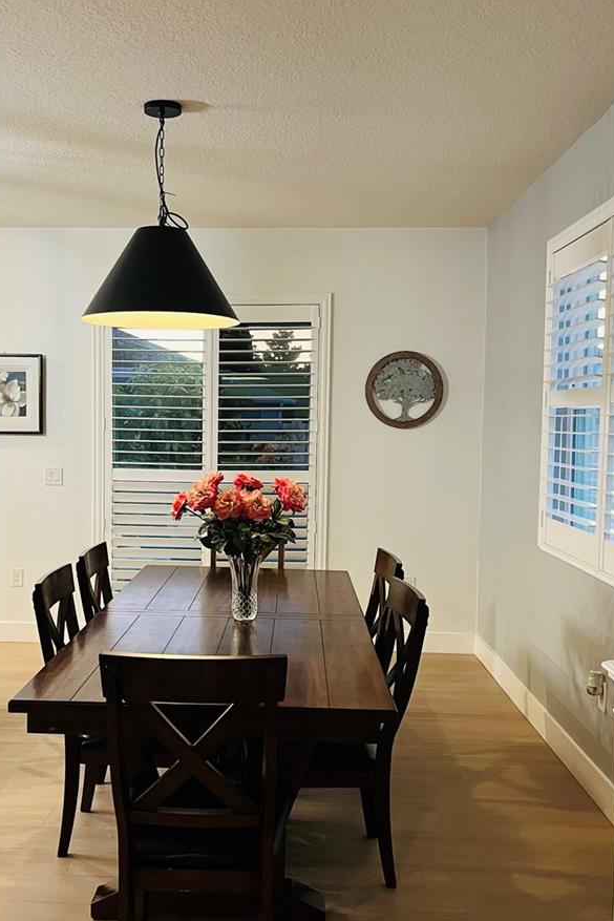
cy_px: 477
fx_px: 946
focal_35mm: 37
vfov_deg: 51.9
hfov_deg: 35.7
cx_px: 227
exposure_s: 1/60
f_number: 1.6
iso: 400
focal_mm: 5.1
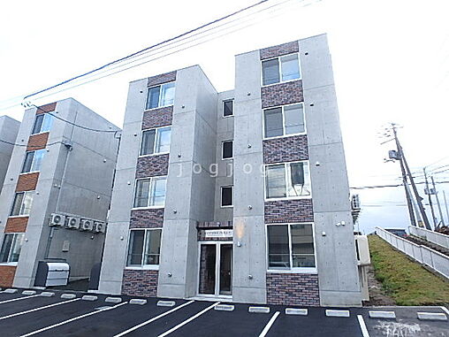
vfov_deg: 63.4
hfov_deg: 79.0
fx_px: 272
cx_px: 224
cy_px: 168
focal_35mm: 21
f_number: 3.5
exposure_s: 1/100
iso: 125
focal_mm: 3.7
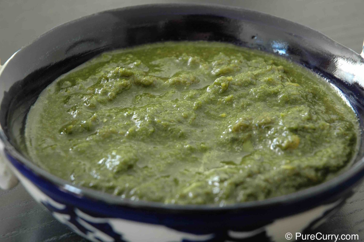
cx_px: 182
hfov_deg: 19.5
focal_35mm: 105
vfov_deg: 13.0
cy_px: 121
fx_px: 1061
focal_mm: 70
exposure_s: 1/8
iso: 400
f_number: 8
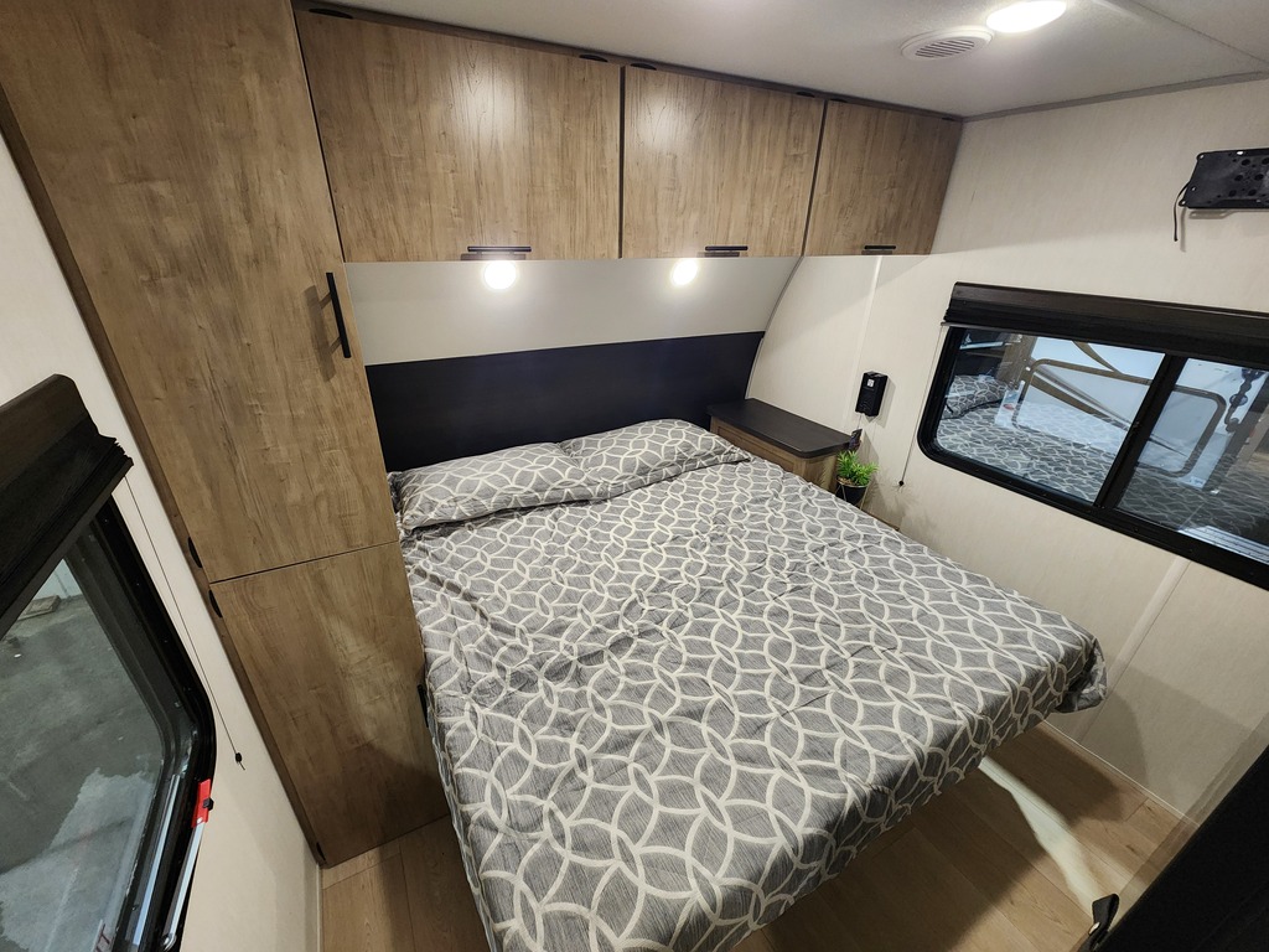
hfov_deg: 106.2
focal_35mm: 13
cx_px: 634
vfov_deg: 89.9
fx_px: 477
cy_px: 476
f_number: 2.2
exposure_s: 1/60
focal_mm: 2.2
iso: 400
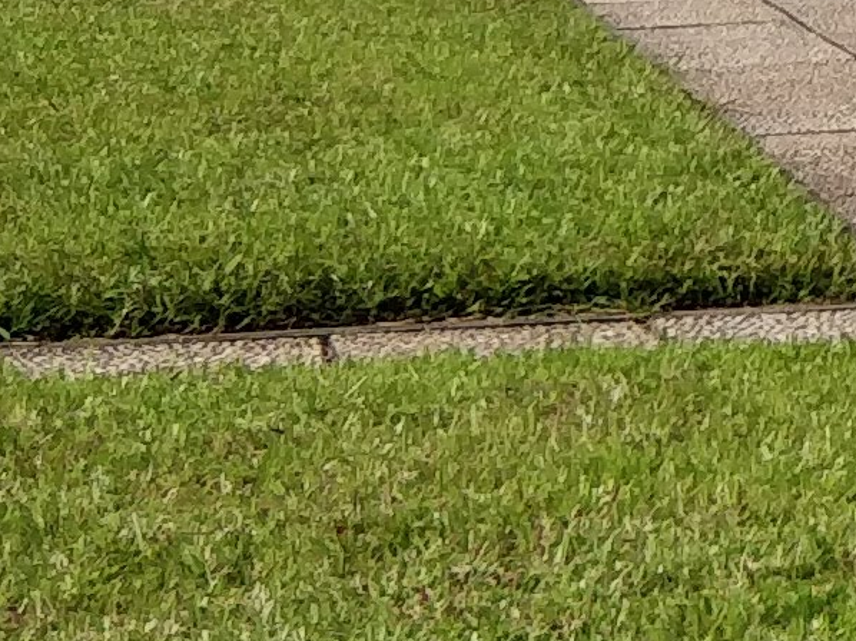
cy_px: -949
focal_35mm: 185
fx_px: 4573
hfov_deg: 8.1
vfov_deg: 7.5
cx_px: 3017
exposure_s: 1/1504
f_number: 1.7
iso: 100
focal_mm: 4.1
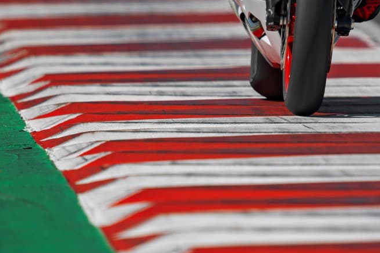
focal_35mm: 1177
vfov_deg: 1.2
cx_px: 381
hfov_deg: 1.8
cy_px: 16
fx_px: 12420
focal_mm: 400
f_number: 2.8
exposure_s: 1/1600
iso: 50
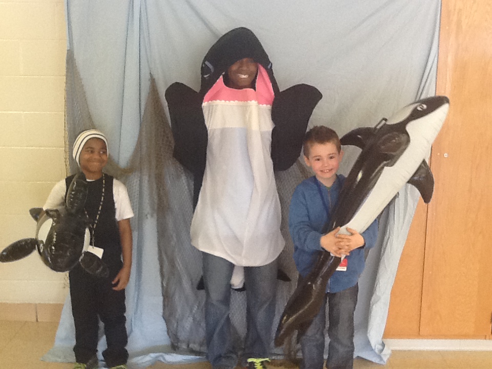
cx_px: 246
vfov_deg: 32.9
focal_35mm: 44
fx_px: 625
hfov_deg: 42.9
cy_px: 184
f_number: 2.4
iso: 80
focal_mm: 2.03
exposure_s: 1/30
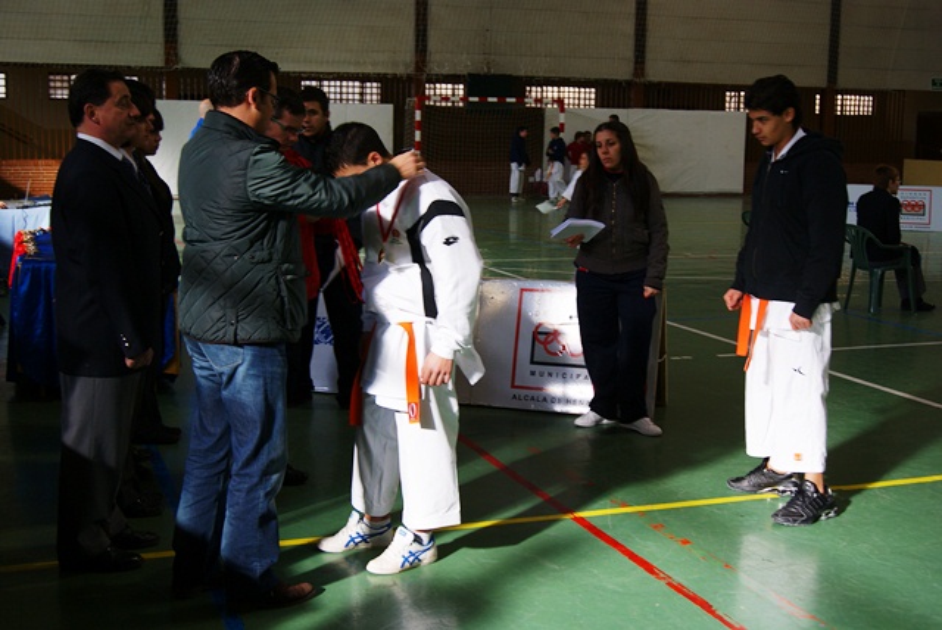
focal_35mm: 45
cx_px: 471
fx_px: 1179
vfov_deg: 29.9
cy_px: 315
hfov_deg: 43.6
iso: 100
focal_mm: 30
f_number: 5.6
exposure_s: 1/60
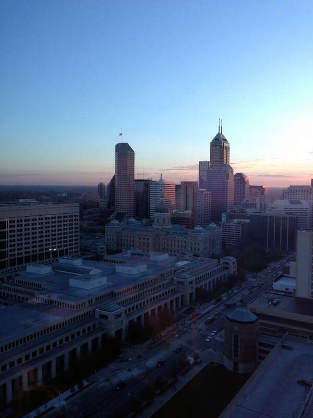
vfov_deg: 55.4
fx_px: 398
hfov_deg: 42.9
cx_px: 156
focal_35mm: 33
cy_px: 209
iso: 64
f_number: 2.4
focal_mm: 4.13
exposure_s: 1/60
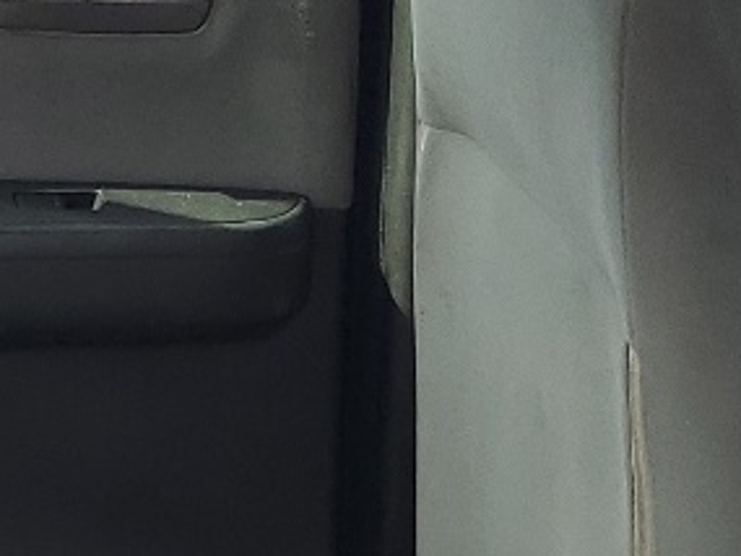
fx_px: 3127
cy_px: 1044
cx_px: -585
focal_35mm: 146
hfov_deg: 12.4
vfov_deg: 9.6
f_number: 1.5
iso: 50
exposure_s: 1/217
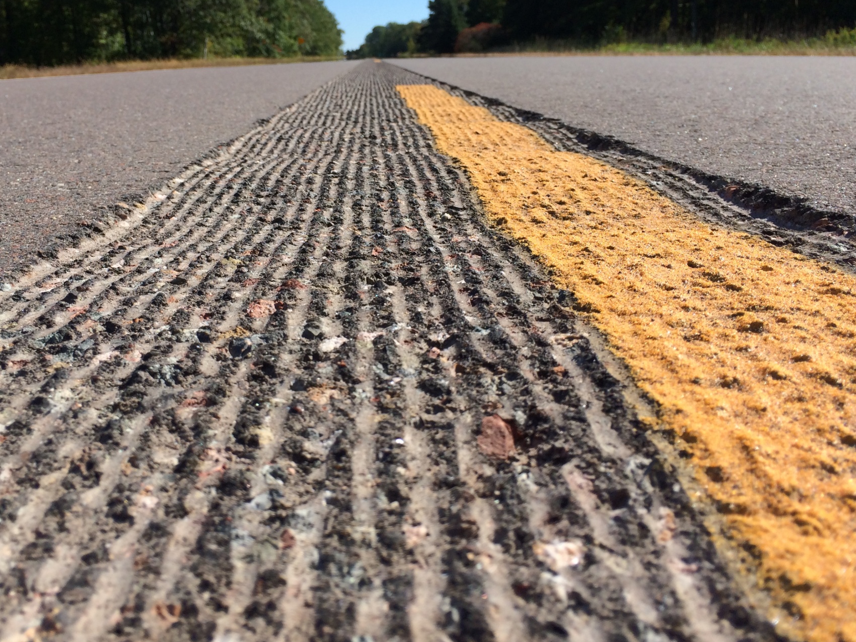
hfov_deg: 52.4
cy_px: 276
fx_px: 866
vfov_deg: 40.6
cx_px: 355
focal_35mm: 35
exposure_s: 1/2053
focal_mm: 4.15
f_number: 2.2
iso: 32
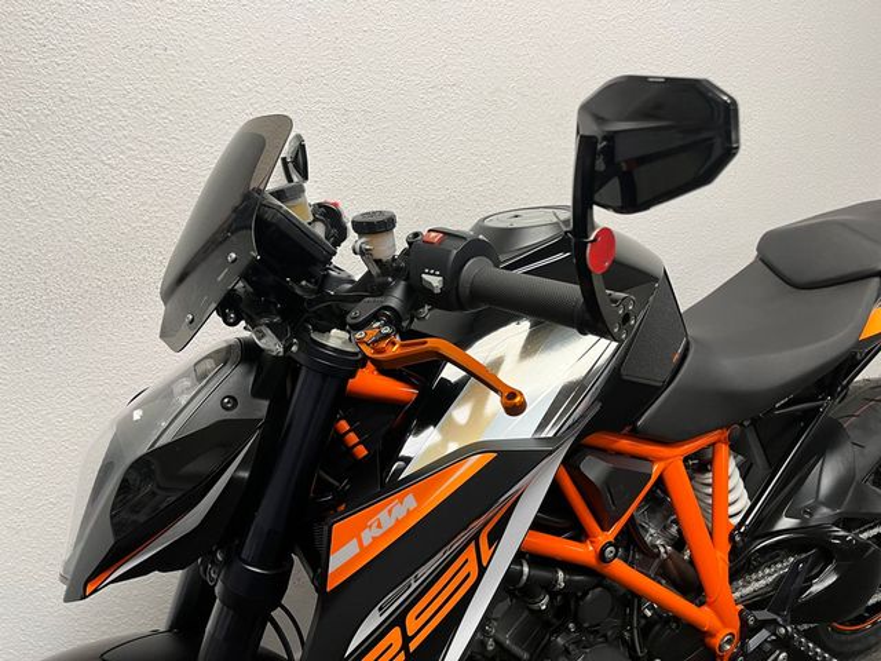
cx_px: 440
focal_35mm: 26
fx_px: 662
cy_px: 330
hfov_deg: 67.3
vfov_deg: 53.1
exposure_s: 1/50
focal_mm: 5.1
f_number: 1.6
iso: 80
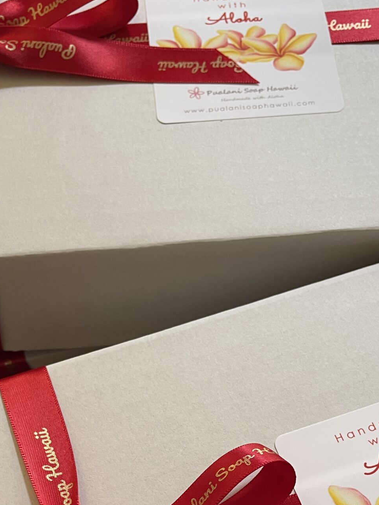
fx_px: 759
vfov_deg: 34.4
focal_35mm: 52
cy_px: 472
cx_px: 167
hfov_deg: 28.0
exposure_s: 1/60
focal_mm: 4.2
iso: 80
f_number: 1.6
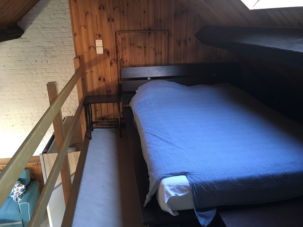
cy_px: 114
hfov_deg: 61.7
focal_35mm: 29
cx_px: 152
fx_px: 254
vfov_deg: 48.2
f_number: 2.2
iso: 200
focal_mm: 4.15
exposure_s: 1/20
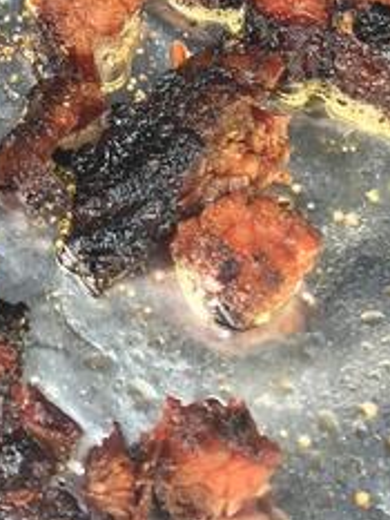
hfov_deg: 12.8
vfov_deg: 16.0
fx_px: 1681
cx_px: -99
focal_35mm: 112
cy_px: -270
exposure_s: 1/120
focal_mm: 4.15
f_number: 2.2
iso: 50
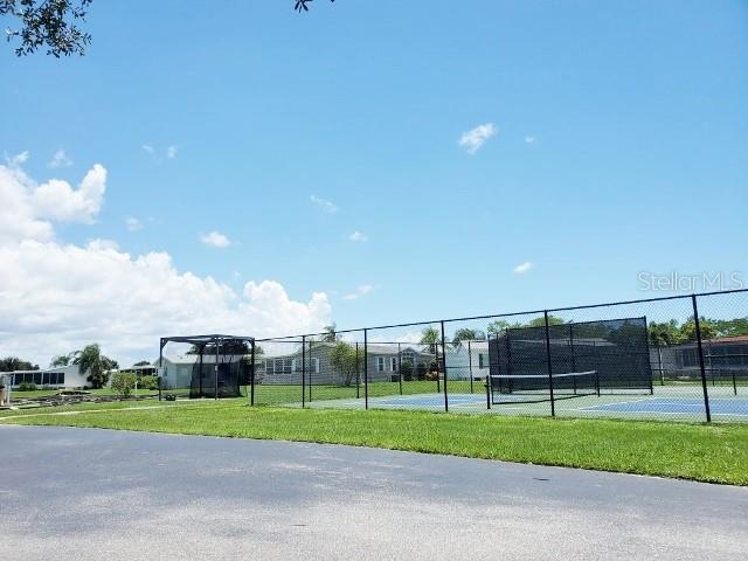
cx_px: 374
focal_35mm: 26
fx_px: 562
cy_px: 280
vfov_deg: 53.1
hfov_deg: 67.3
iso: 50
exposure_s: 1/2364
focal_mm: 4.3
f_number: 2.4
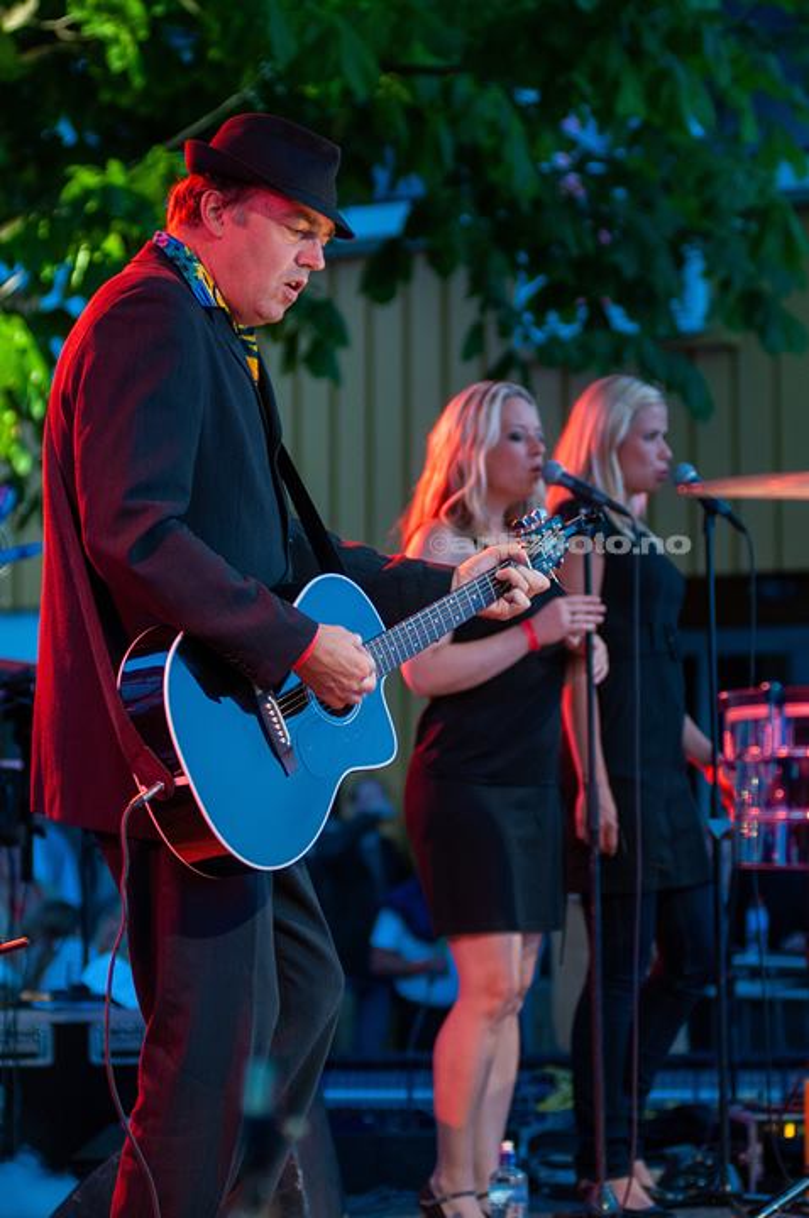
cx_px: 404
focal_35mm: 120
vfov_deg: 17.1
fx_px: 4056
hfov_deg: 11.4
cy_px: 609
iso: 320
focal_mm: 80
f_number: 2.8
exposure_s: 1/125
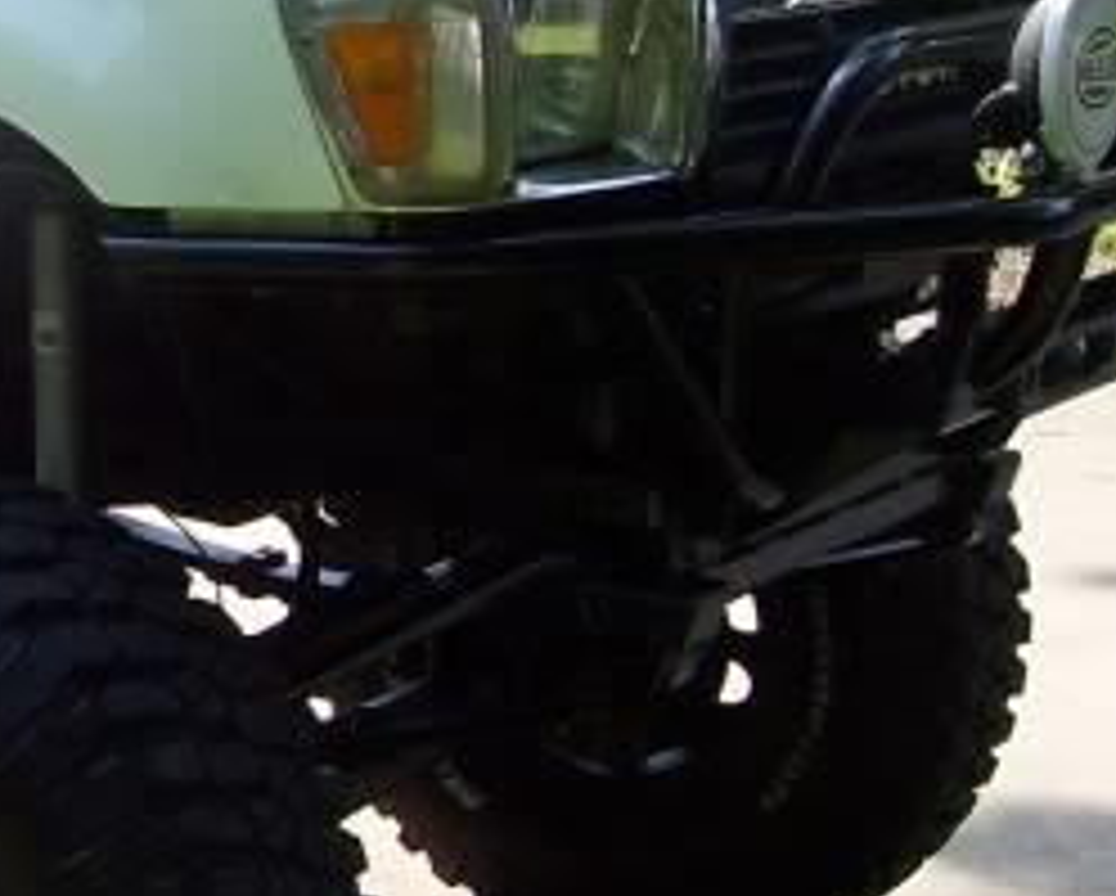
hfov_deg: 16.4
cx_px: -540
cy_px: 329
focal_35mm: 107
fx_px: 3538
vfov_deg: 14.4
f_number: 5.6
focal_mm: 5.6
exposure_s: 1/180
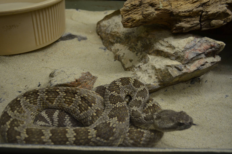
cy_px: 77
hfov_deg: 53.2
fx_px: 232
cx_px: 116
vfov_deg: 36.7
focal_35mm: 36
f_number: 4
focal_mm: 24
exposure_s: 1/60
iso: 800
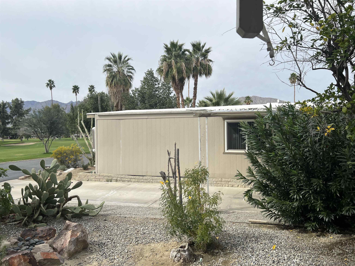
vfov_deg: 53.1
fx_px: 267
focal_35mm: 26
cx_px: 178
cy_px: 133
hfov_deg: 67.3
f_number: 1.5
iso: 50
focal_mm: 5.7
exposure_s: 1/4444
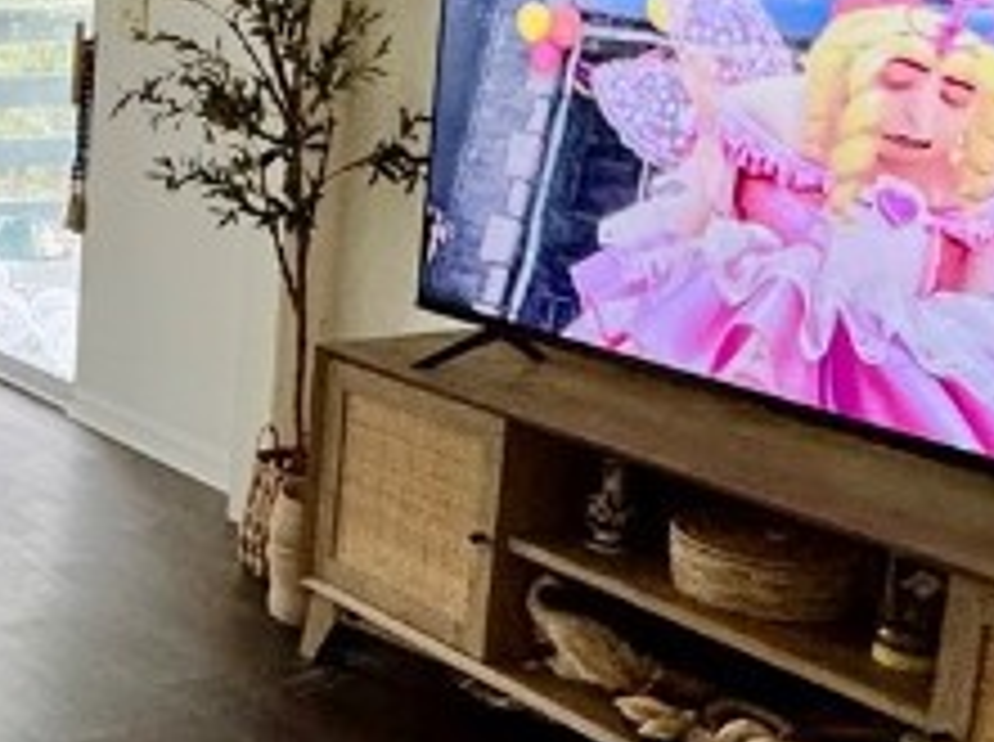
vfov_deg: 22.4
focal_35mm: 65
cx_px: -423
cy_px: 247
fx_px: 1863
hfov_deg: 24.5
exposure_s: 1/60
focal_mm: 2.22
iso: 250
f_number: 2.2
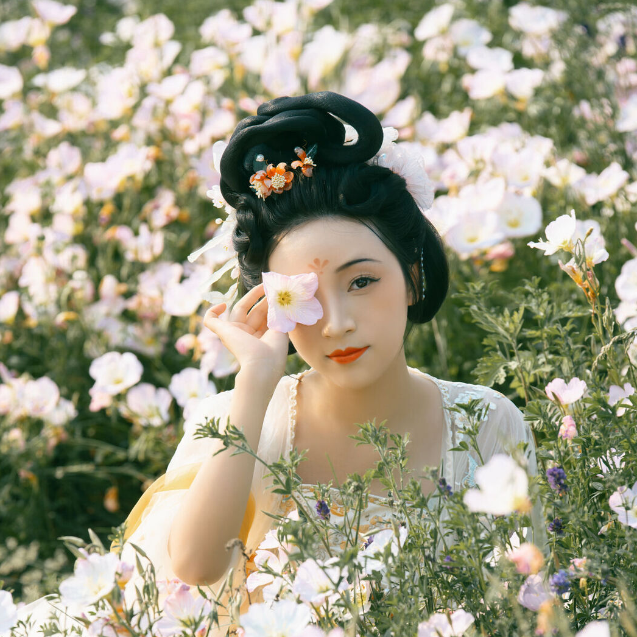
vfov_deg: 6.8
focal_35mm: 256
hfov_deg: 6.8
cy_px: 445
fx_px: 5330
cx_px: 318
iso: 200
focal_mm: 200
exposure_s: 1/500
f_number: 5.6
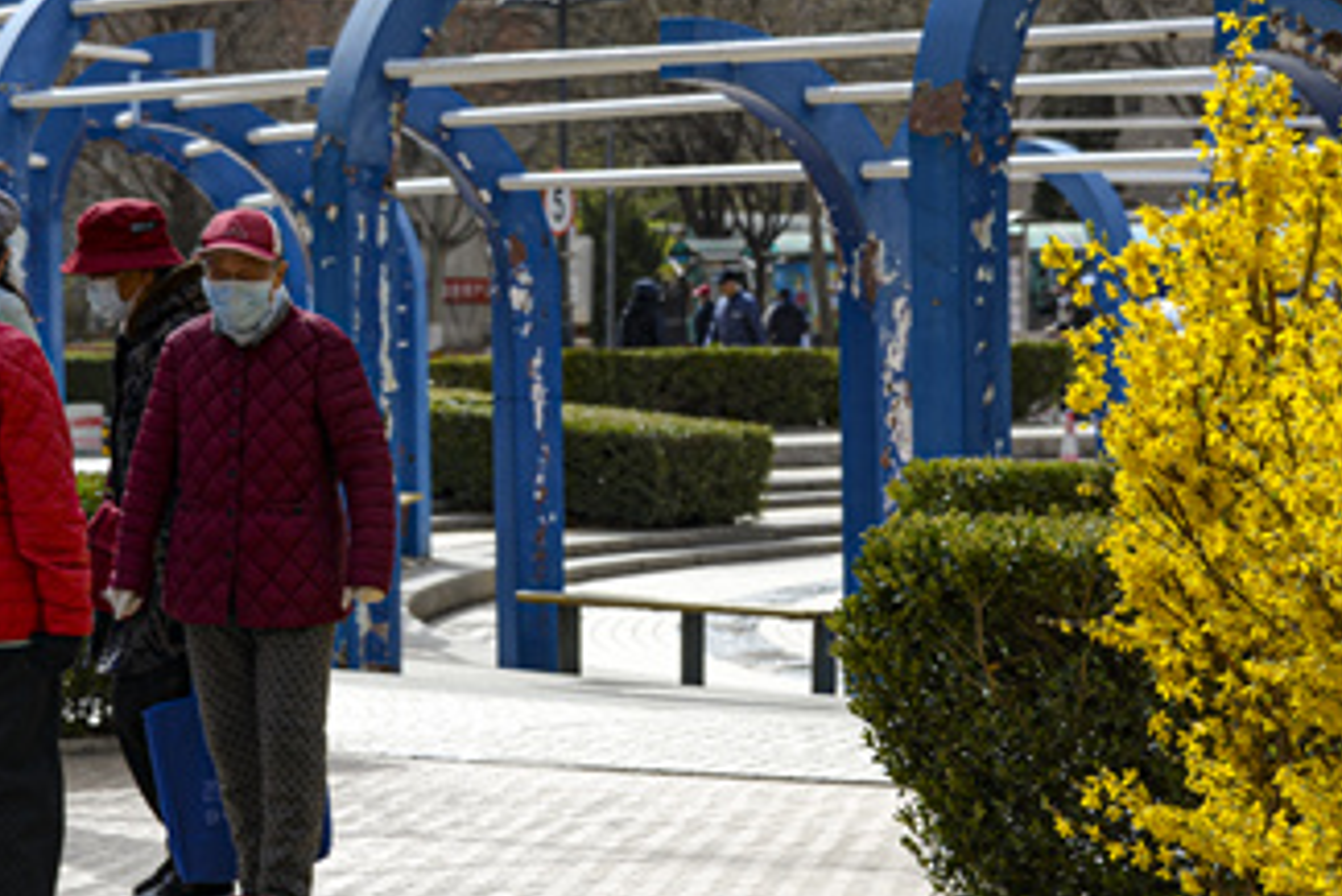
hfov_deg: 12.8
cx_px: 516
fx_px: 5967
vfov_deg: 8.6
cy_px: 384
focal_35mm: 160
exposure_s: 1/320
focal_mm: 65
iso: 100
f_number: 5.6
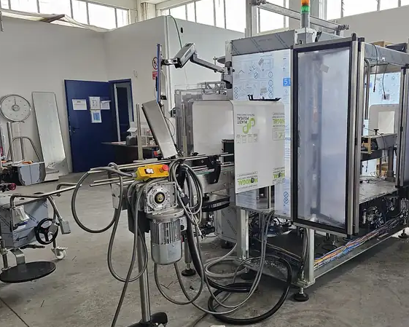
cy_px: 170
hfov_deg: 54.2
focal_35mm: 32
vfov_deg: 45.8
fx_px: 387
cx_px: 281
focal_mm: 6.3
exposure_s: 1/190
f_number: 1.7
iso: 160
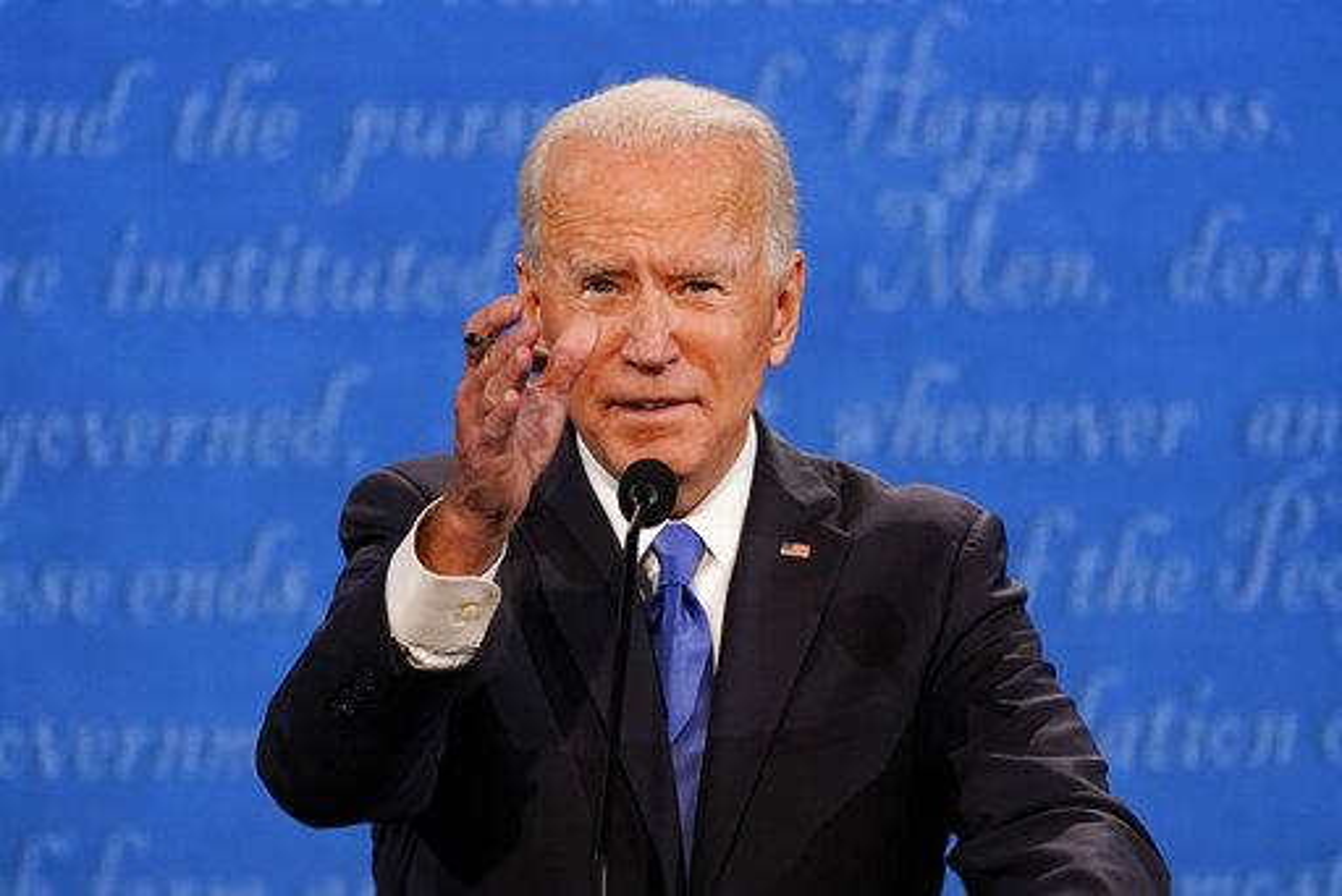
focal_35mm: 352
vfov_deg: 3.9
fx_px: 13129
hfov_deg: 5.9
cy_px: 448
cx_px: 671
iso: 4000
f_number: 5.6
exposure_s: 1/250
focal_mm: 352
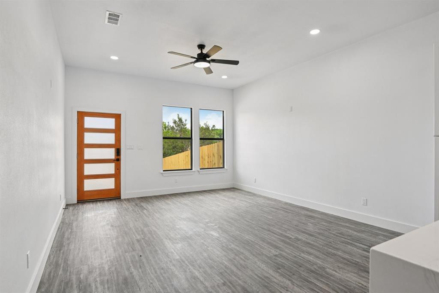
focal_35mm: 19
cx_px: 220
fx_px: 232
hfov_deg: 86.9
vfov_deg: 64.5
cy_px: 146
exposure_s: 1/80
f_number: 8
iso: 400
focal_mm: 19
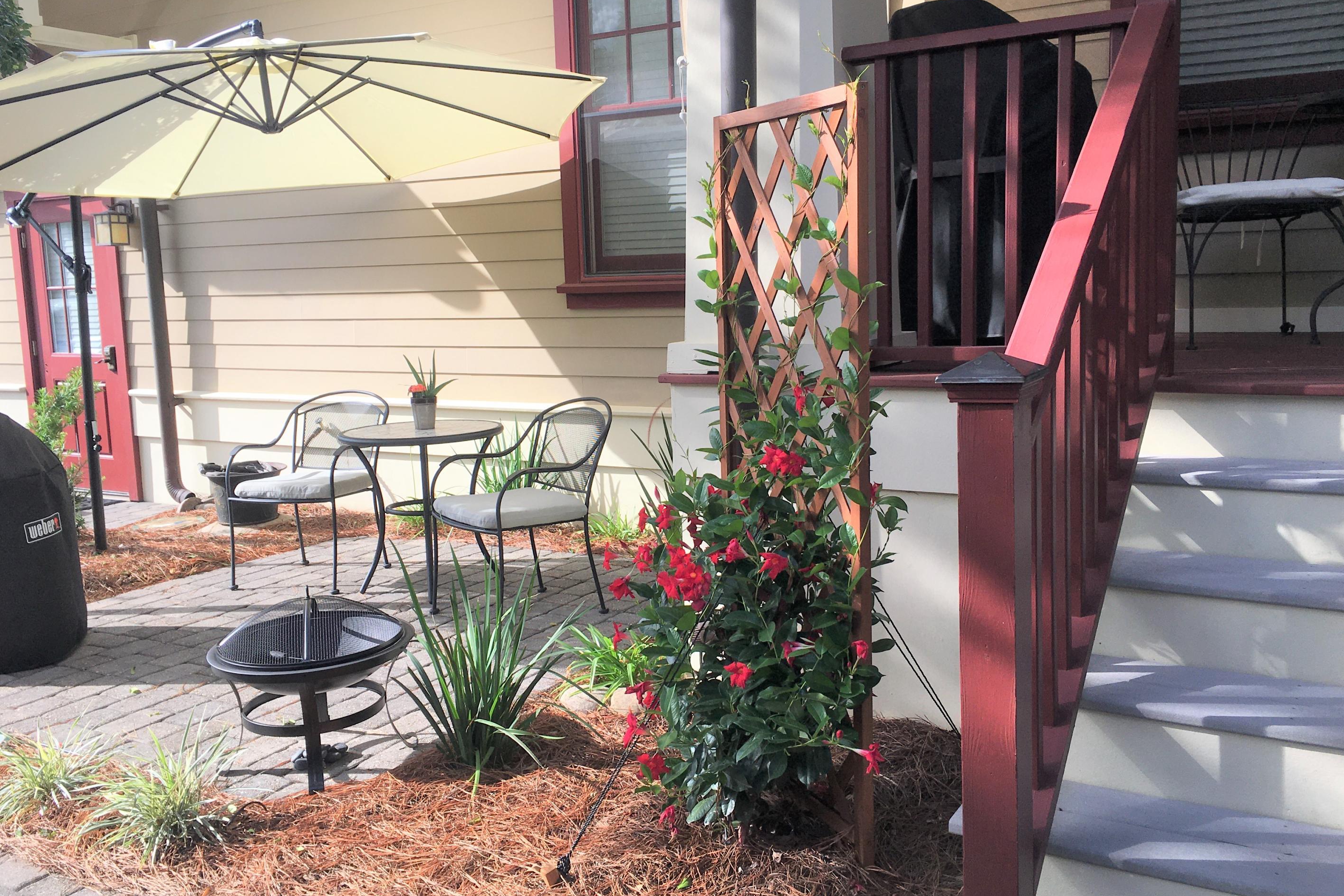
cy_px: 438
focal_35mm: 32
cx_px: 667
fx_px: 1195
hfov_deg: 58.7
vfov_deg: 41.1
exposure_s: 1/827
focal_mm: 4.15
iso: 25
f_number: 2.2
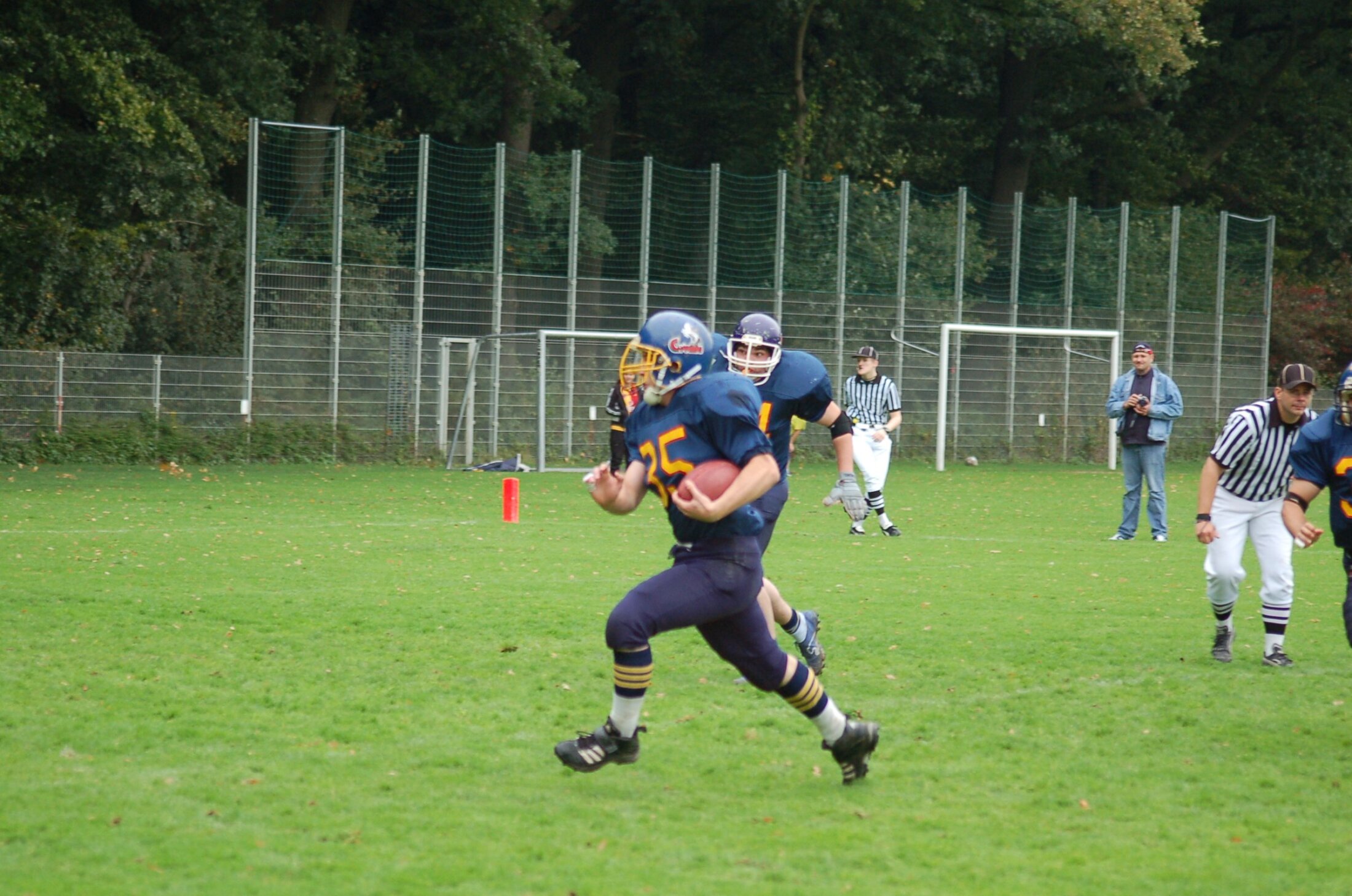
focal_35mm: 165
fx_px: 6185
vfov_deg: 8.3
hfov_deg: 12.5
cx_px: 676
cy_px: 448
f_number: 4.2
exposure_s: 1/500
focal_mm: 110
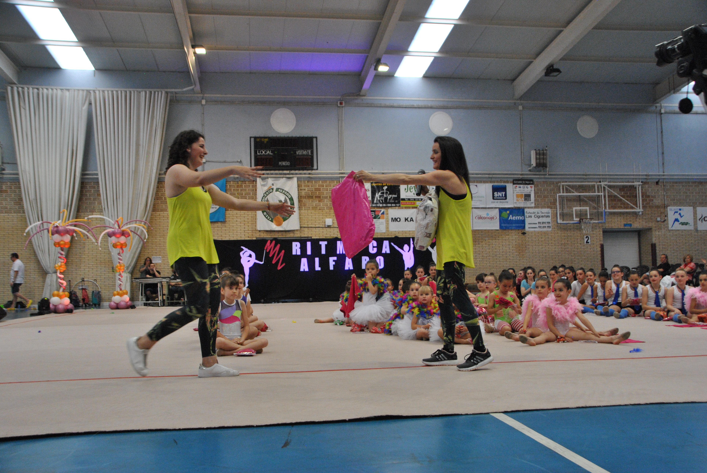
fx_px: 649
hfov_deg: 57.2
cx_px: 354
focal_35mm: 33
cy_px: 236
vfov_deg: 40.1
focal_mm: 22
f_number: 5.6
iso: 800
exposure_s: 1/125
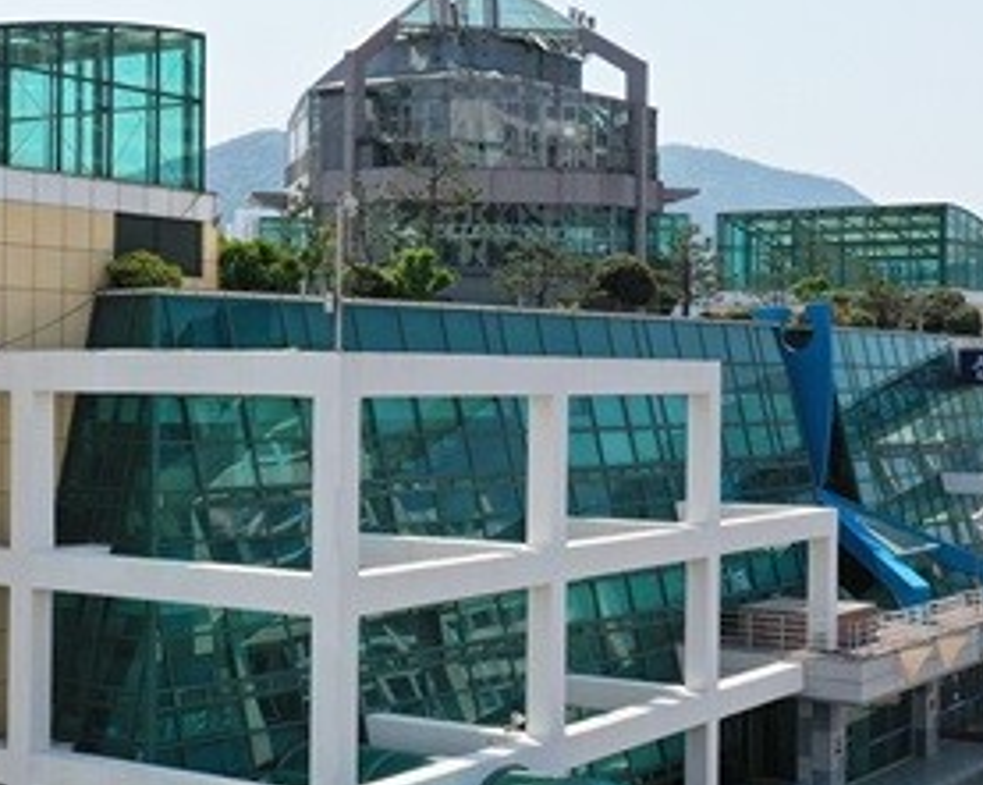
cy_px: 377
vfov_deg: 23.5
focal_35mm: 65
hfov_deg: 29.1
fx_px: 1889
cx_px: 369
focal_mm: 10.26
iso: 100
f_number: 6.3
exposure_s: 1/800
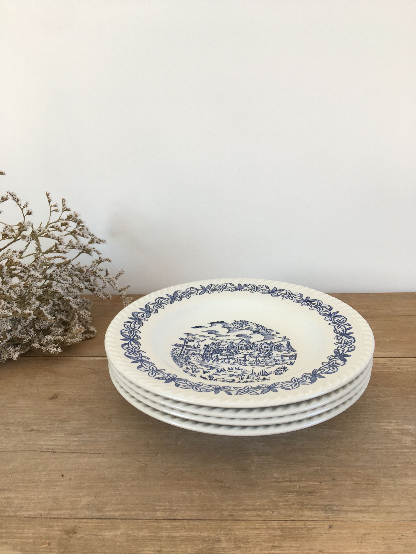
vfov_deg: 61.7
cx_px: 208
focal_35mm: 29
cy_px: 277
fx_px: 465
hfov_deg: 48.2
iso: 25
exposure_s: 1/50
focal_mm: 4.15
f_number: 2.2
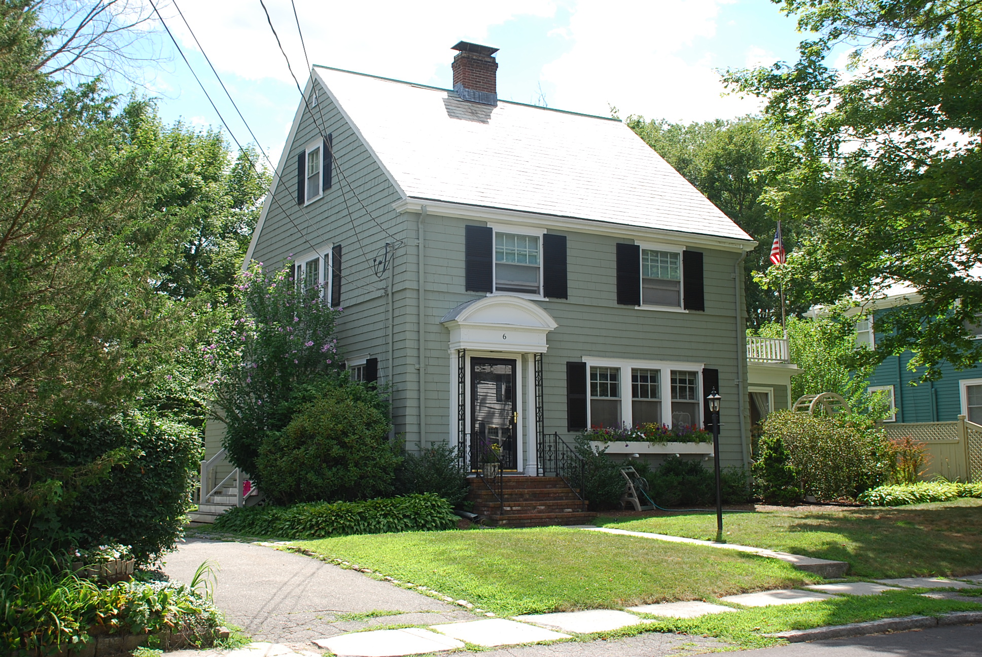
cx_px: 491
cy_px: 328
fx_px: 1147
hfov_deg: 46.3
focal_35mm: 42
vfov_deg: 32.0
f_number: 5.6
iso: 100
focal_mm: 28
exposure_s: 1/200
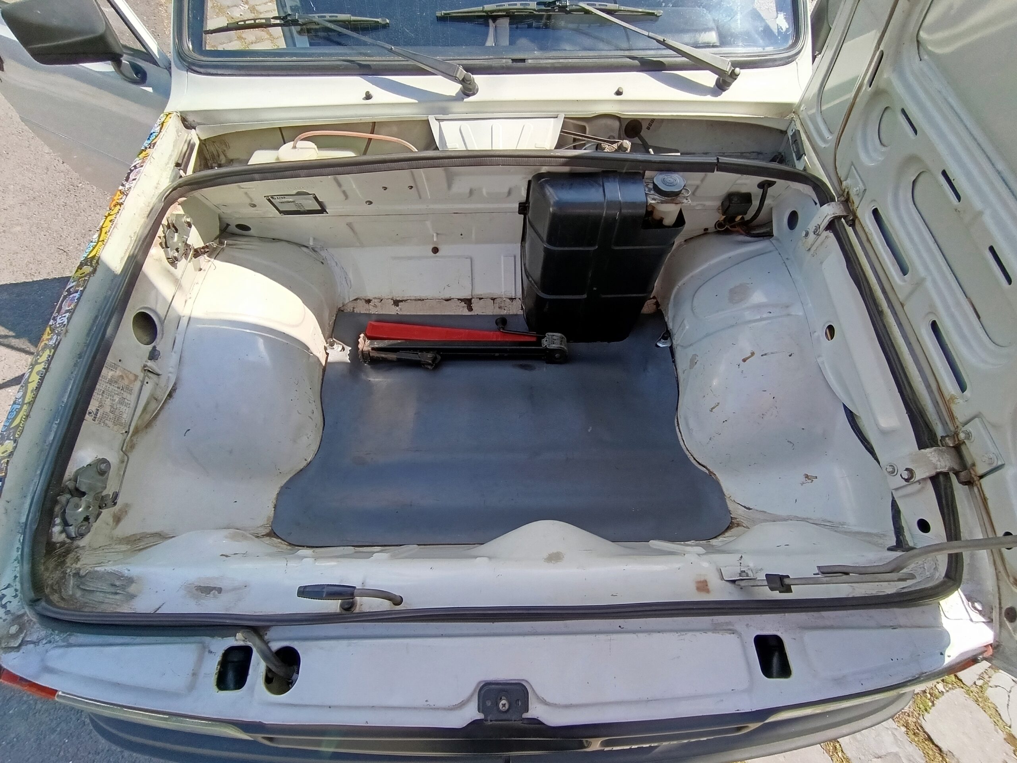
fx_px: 470
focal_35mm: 16
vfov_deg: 78.1
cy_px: 382
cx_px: 508
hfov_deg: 94.5
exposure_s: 1/346
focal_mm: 1.65
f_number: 2.2
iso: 50
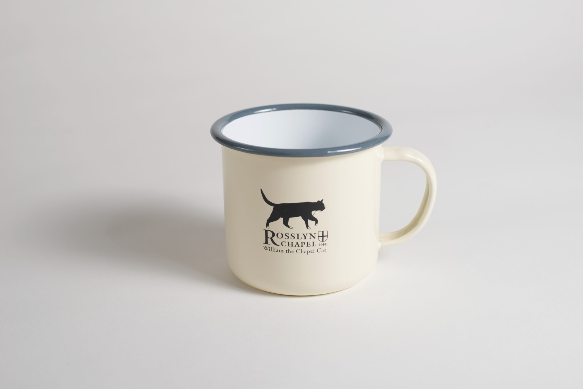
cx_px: 292
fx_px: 810
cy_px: 194
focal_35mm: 50
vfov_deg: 27.0
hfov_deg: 39.6
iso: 250
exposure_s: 1/50
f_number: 6.3
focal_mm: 50
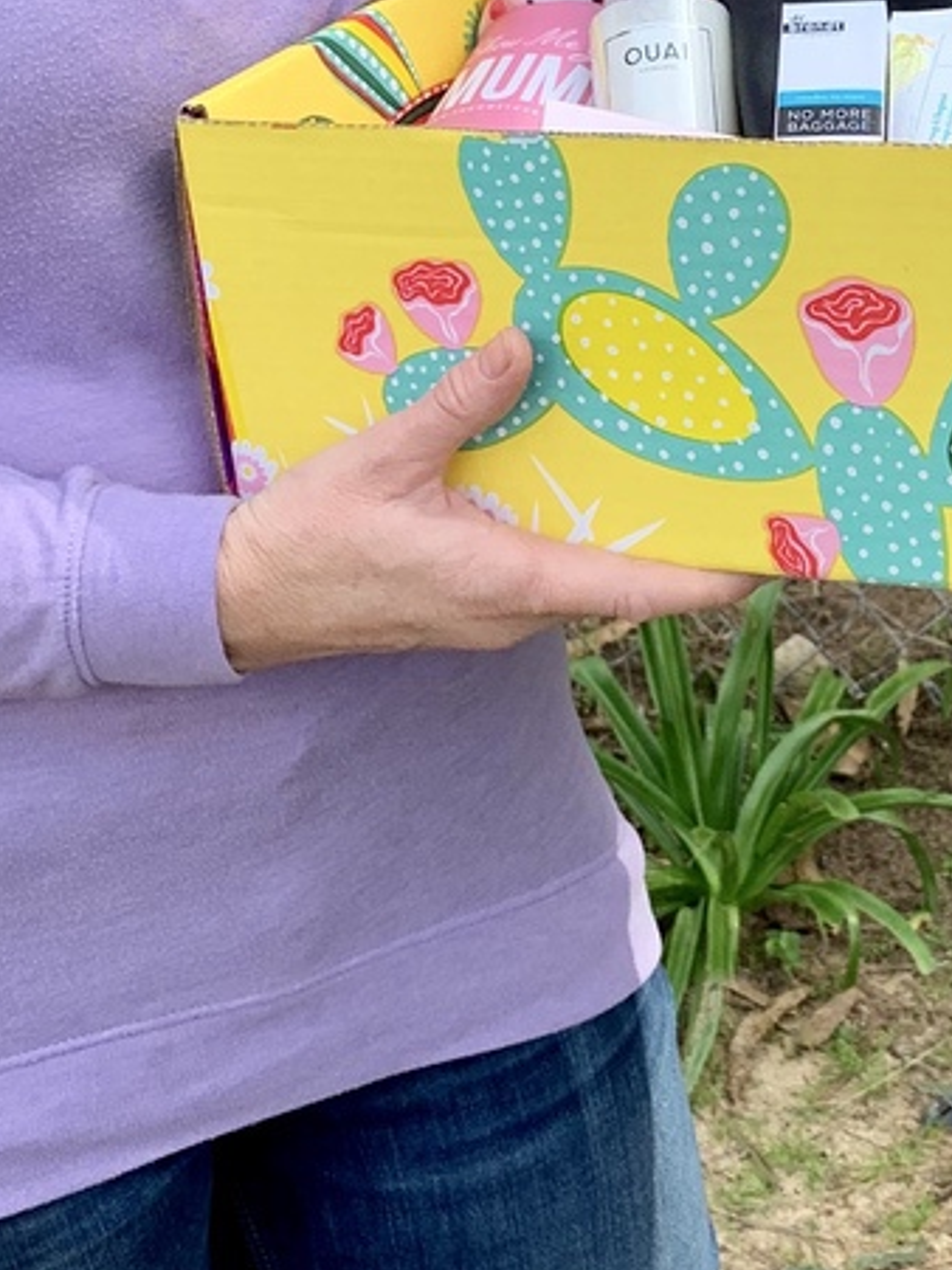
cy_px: 237
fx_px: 3045
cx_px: 729
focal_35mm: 83
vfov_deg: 23.2
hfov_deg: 17.7
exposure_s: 1/570
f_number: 1.8
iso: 25
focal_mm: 4.25
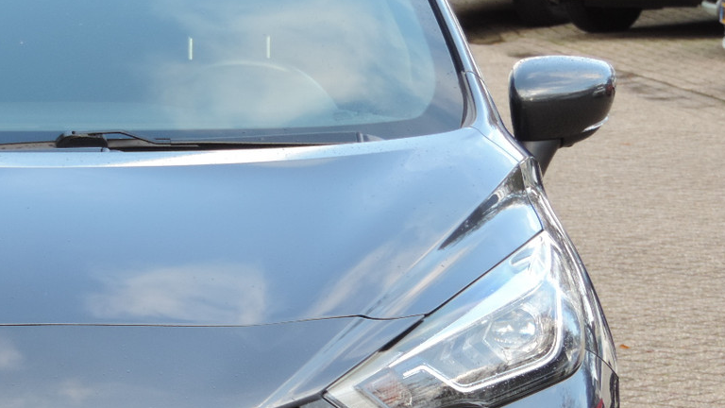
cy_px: 325
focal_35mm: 245
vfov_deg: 5.0
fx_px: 4710
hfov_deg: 8.8
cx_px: 80
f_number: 4.2
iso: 160
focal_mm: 21.4
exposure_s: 1/100
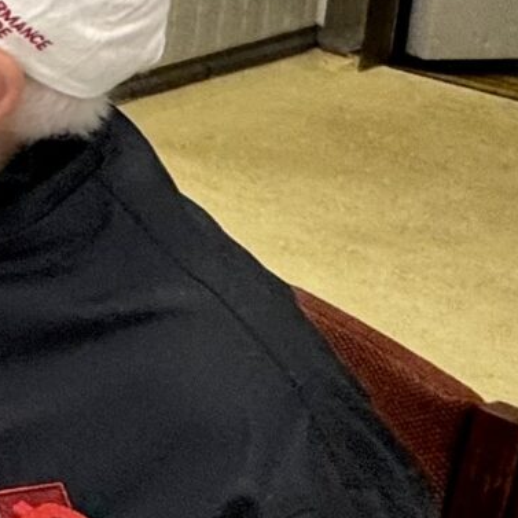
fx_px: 1422
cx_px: -963
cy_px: -229
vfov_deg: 18.6
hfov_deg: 12.1
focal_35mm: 84
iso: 80
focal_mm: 2.22
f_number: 2.2
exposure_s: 1/100
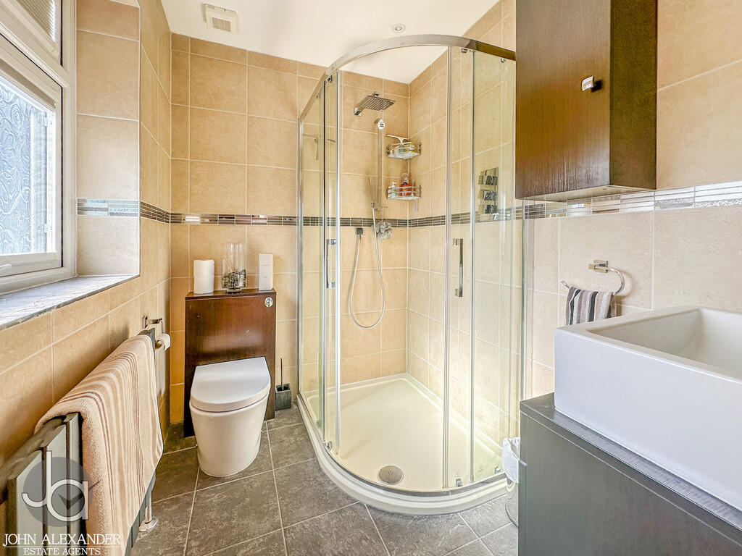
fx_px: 300
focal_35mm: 14
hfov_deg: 102.1
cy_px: 278
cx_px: 371
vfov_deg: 85.7
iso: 40
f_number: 2.2
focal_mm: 2.22
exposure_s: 1/190
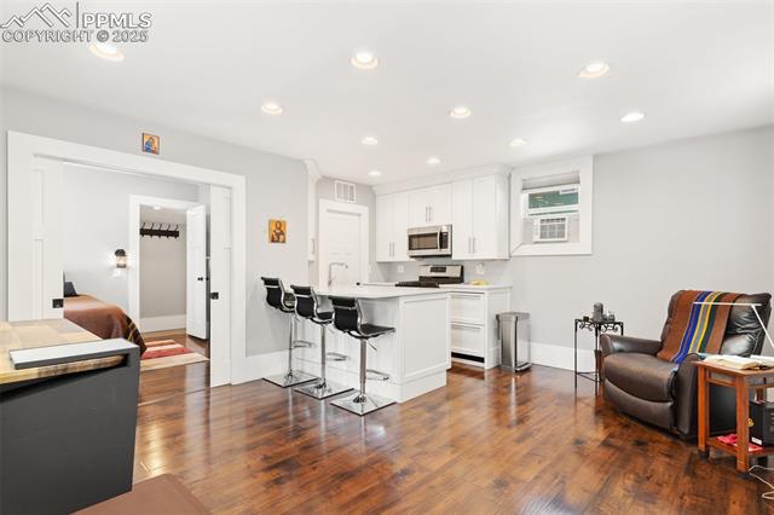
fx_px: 365
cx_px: 387
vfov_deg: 70.4
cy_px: 258
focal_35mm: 17
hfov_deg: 93.3
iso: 400
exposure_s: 1/5
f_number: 8
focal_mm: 17
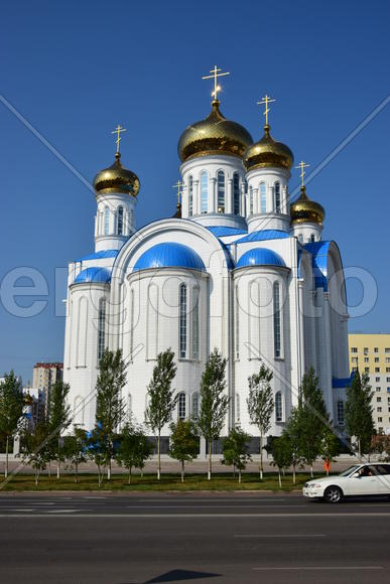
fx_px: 633
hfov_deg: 34.2
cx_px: 195
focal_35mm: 39
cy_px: 292
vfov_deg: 49.5
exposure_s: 1/250
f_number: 11
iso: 100
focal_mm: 26
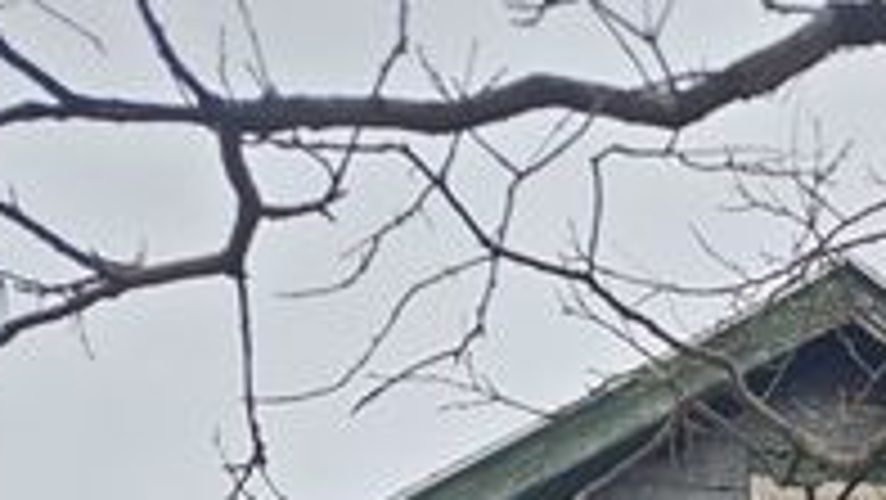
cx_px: 841
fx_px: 1998
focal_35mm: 85
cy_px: 1394
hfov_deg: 24.1
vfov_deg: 10.8
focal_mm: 5.4
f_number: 1.8
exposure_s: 1/1376
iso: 25
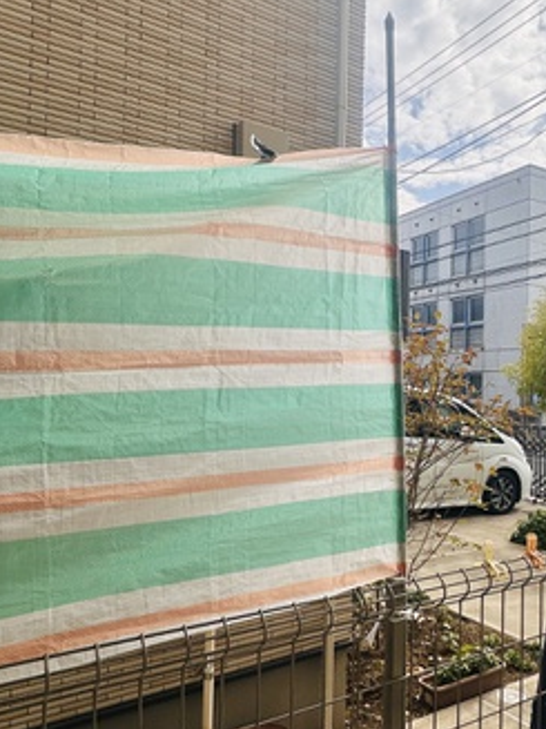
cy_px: 377
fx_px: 631
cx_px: 420
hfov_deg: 44.9
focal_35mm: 30
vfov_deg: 60.0
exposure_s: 1/1490
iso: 50
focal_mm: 2.22
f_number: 2.2
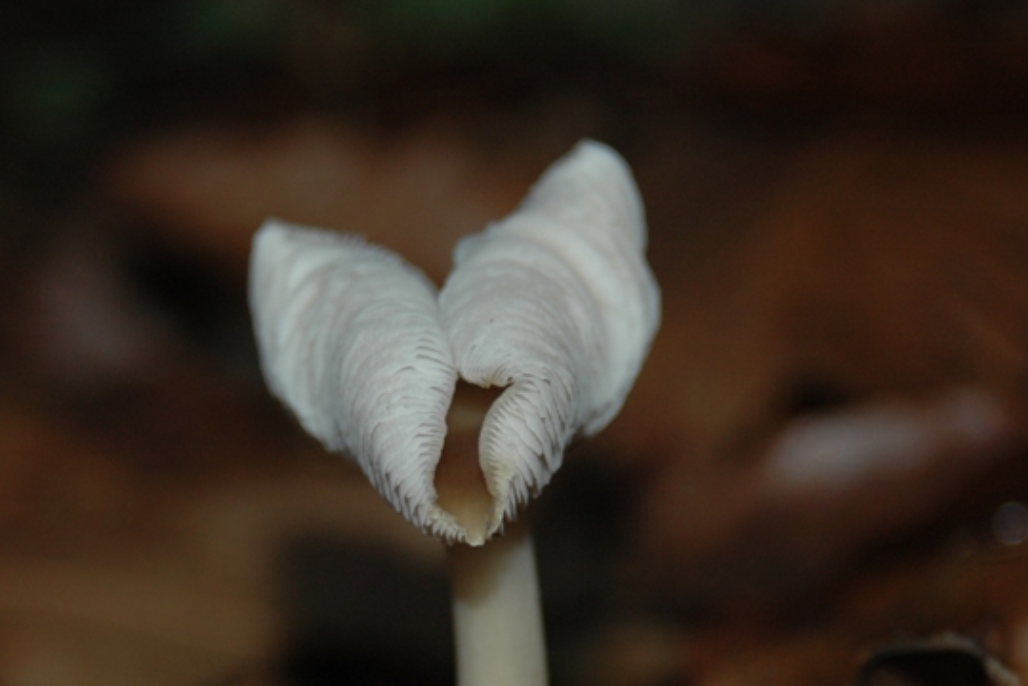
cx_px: 427
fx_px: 4764
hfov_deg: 12.3
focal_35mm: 167
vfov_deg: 8.2
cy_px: 471
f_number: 5.6
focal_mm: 75
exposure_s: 1/60
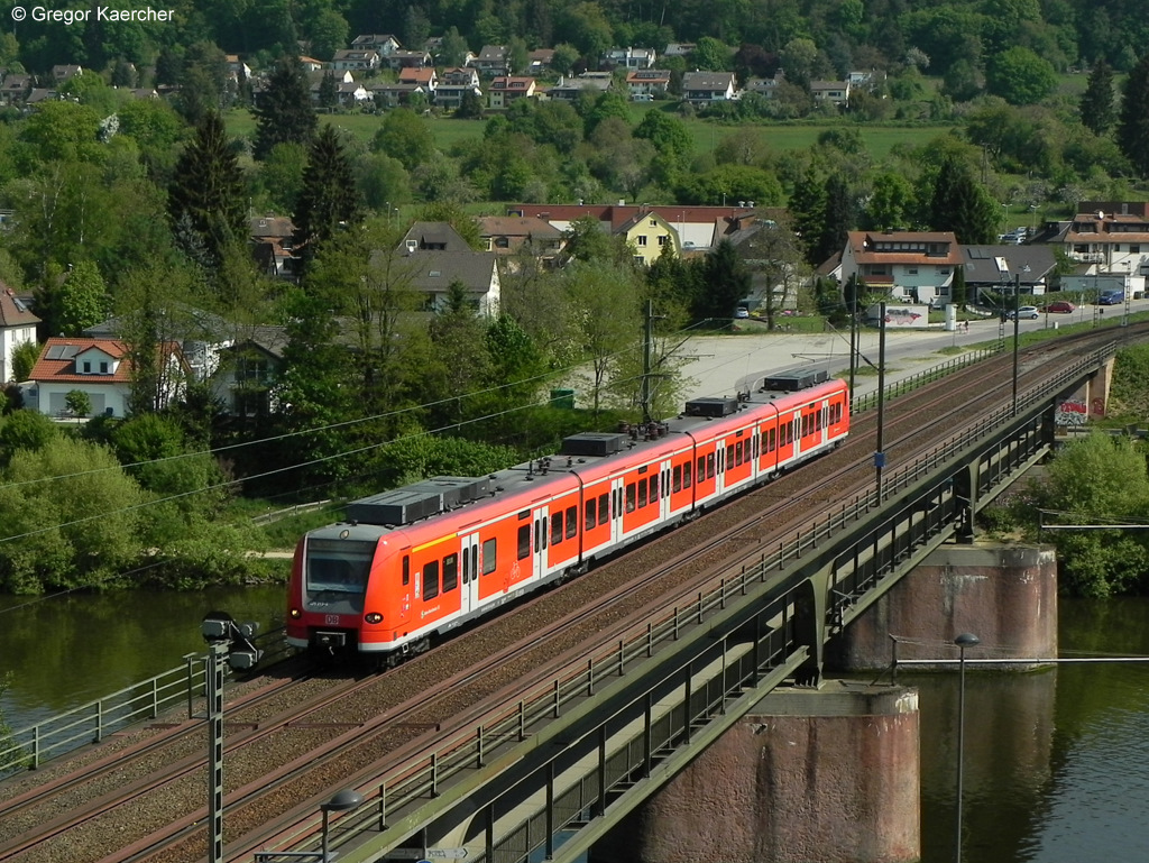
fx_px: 2192
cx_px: 574
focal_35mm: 66
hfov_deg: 29.4
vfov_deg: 22.3
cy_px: 432
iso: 160
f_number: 5.6
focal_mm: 11.8
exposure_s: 1/640
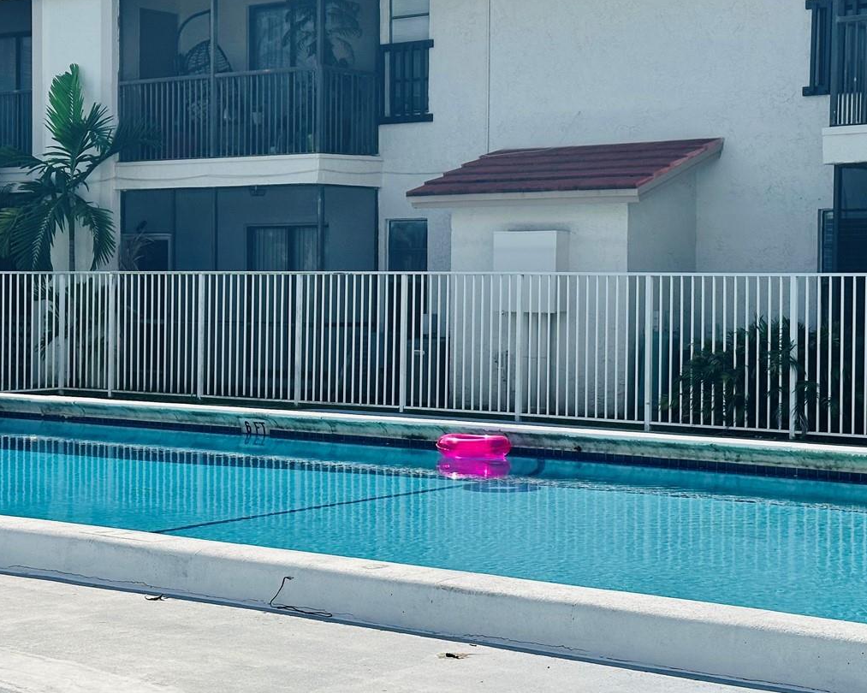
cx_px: 394
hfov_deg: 25.7
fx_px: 1898
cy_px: 303
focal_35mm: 74
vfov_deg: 20.7
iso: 64
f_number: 1.78
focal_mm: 6.86
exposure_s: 1/5556
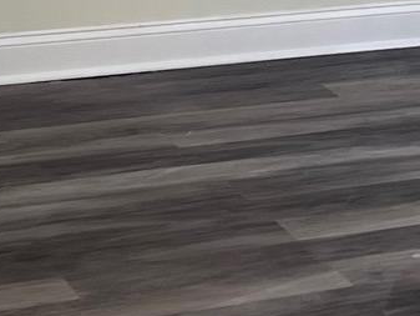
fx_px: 1918
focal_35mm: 158
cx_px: 540
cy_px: -290
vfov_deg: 8.9
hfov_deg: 12.1
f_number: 1.5
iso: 100
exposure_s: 1/120
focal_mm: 5.7
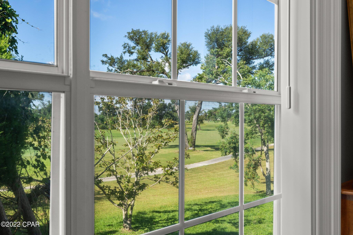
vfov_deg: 36.9
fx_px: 353
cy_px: 118
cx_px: 176
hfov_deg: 53.1
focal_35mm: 36
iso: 500
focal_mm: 24
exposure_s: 1/25
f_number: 9
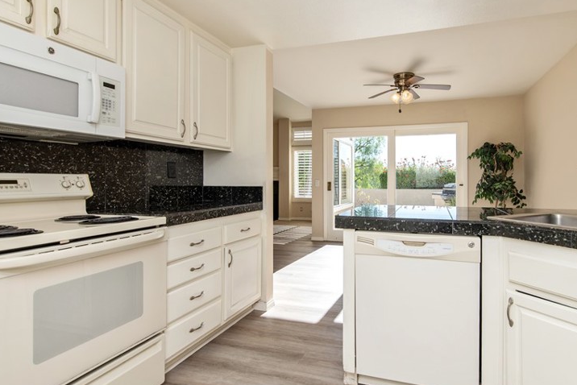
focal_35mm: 20
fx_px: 321
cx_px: 331
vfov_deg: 61.9
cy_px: 181
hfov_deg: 83.4
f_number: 6.3
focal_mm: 14
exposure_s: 1/160
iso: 100
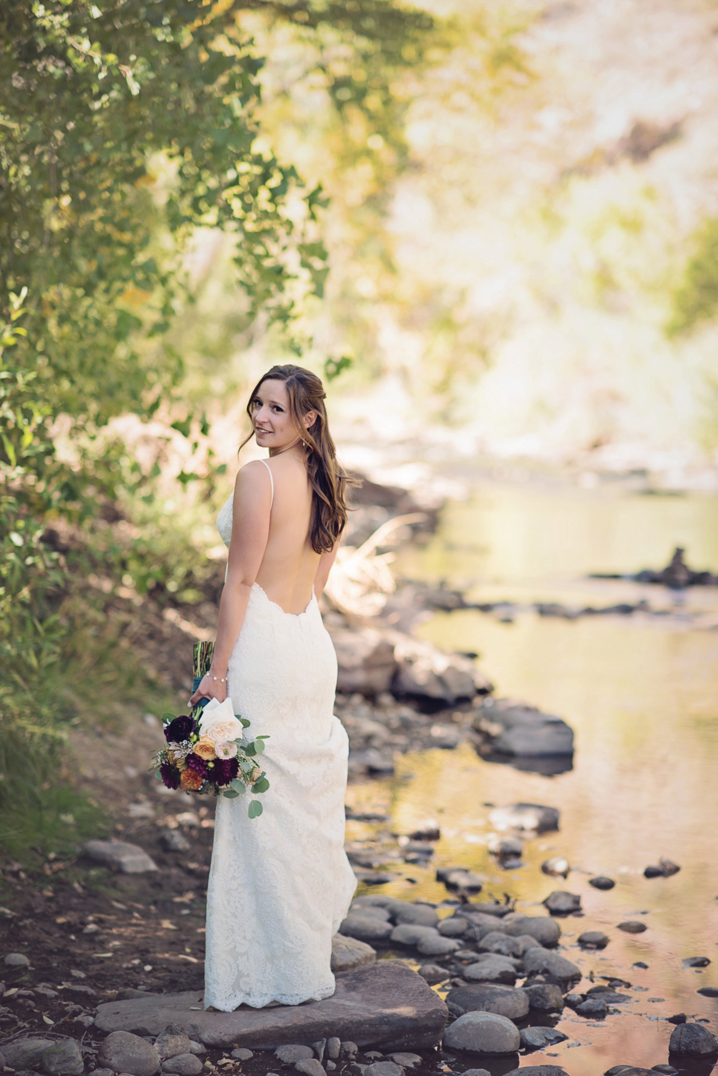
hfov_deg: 16.1
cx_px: 359
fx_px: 2540
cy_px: 538
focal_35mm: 85
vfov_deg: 23.9
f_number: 2
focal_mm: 85
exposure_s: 1/800
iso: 200
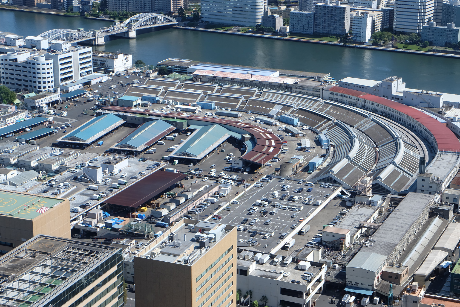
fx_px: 958
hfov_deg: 27.0
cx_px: 230
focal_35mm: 75
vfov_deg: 18.2
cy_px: 154
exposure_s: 1/400
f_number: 10
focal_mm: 50
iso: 400
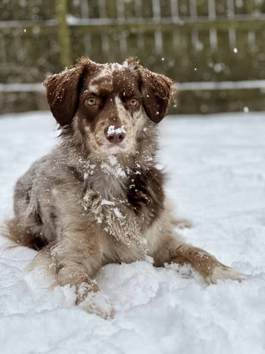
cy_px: 177
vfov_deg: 25.3
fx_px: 786
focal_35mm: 77
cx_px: 132
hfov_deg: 19.1
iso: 100
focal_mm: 9
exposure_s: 1/121
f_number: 2.8
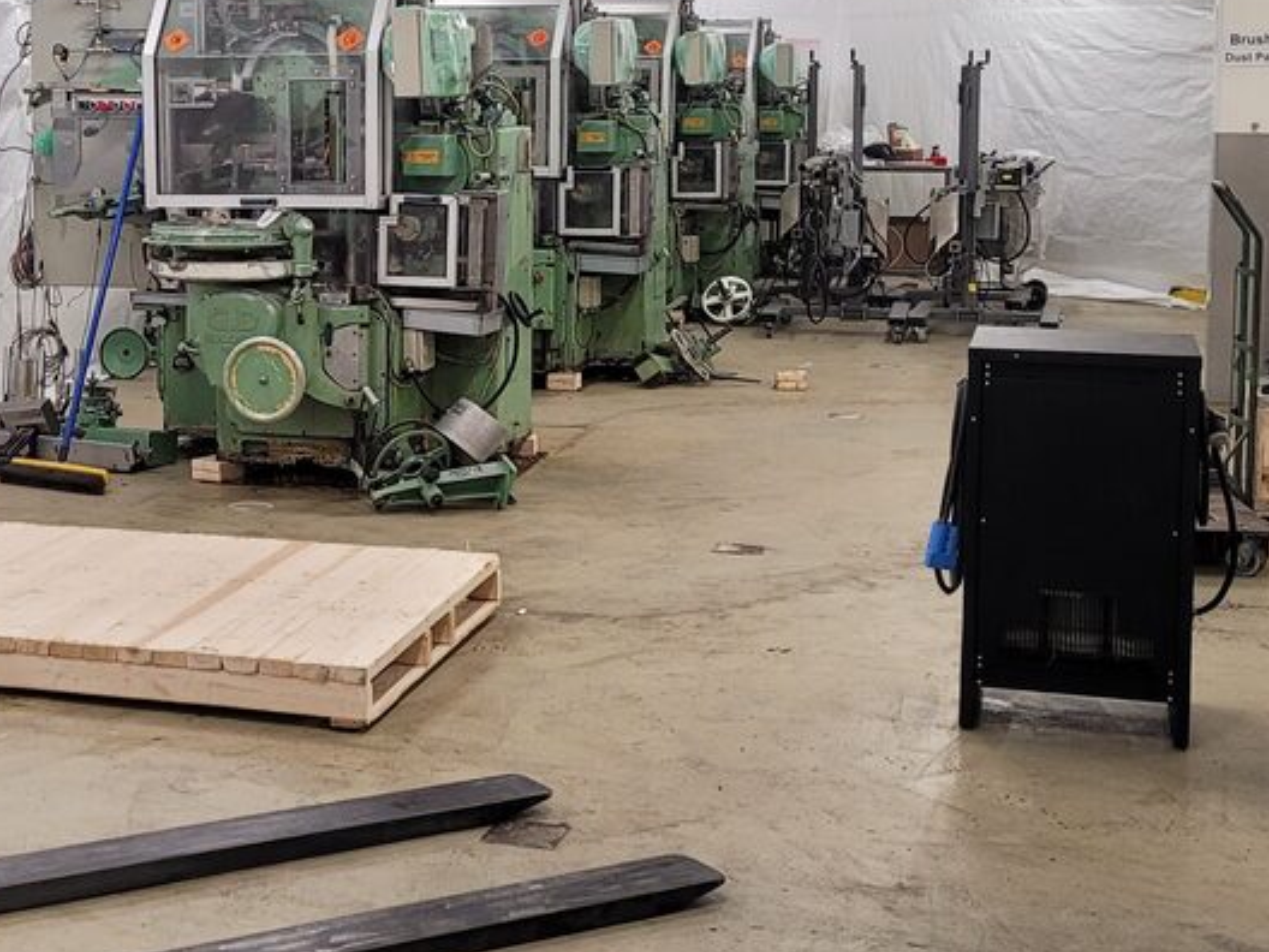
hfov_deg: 30.5
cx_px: 430
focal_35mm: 63
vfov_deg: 23.0
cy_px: 233
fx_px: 2310
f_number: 1.8
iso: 160
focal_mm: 5.4
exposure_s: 1/120
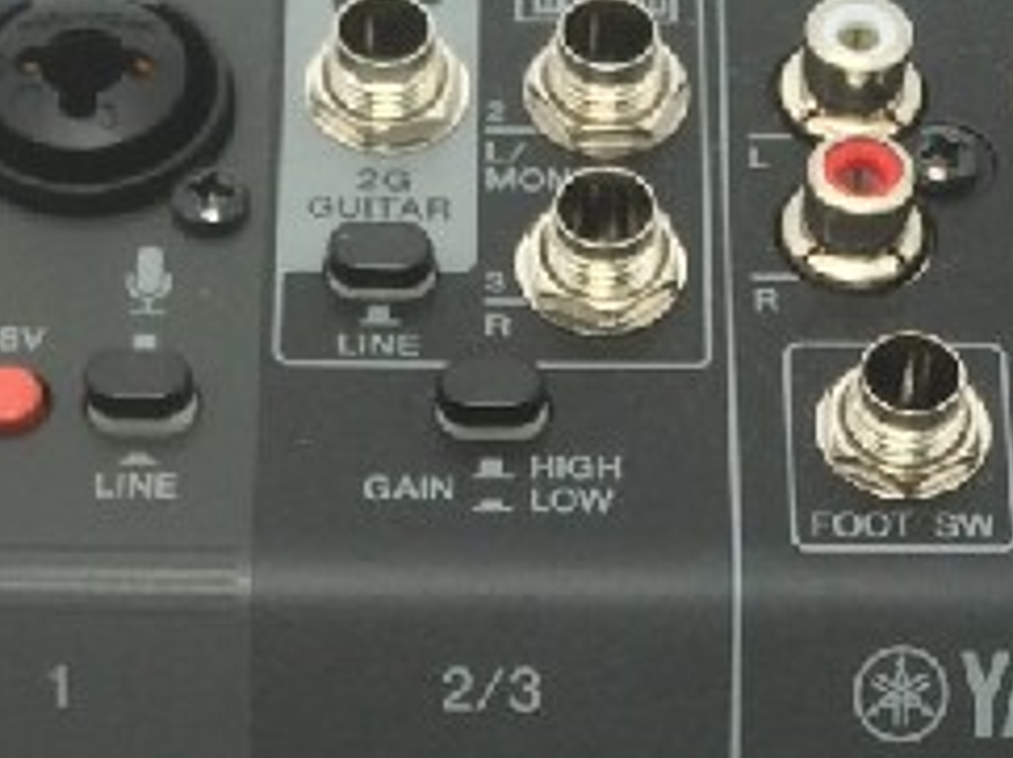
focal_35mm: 108
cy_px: 1204
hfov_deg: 18.2
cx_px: 565
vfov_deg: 12.8
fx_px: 3157
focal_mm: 4.15
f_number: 2.2
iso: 50
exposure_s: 1/60
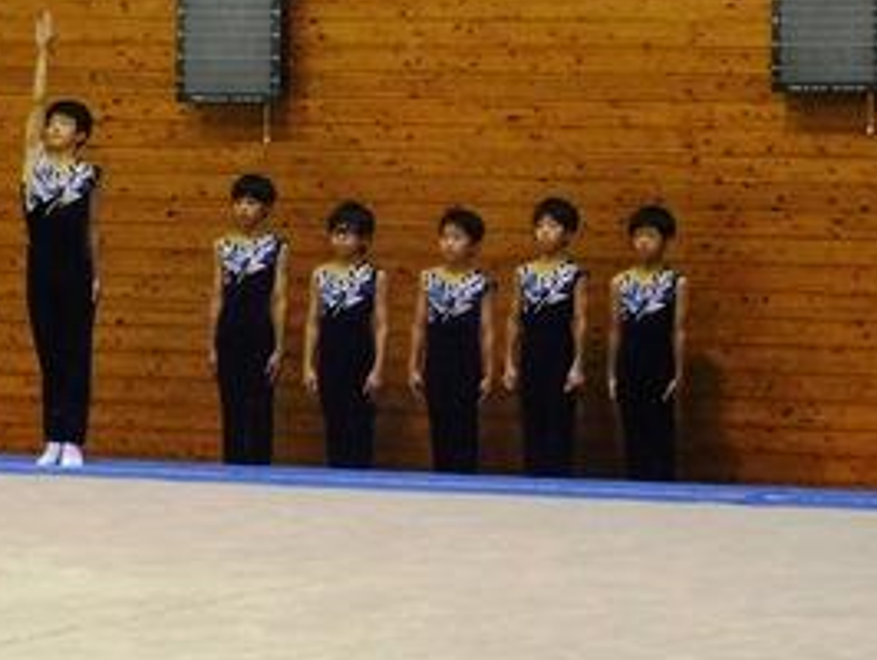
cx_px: 338
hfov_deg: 10.6
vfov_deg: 8.0
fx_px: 4742
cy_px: 269
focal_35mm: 187
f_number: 4.7
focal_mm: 16.1
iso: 800
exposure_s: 1/25
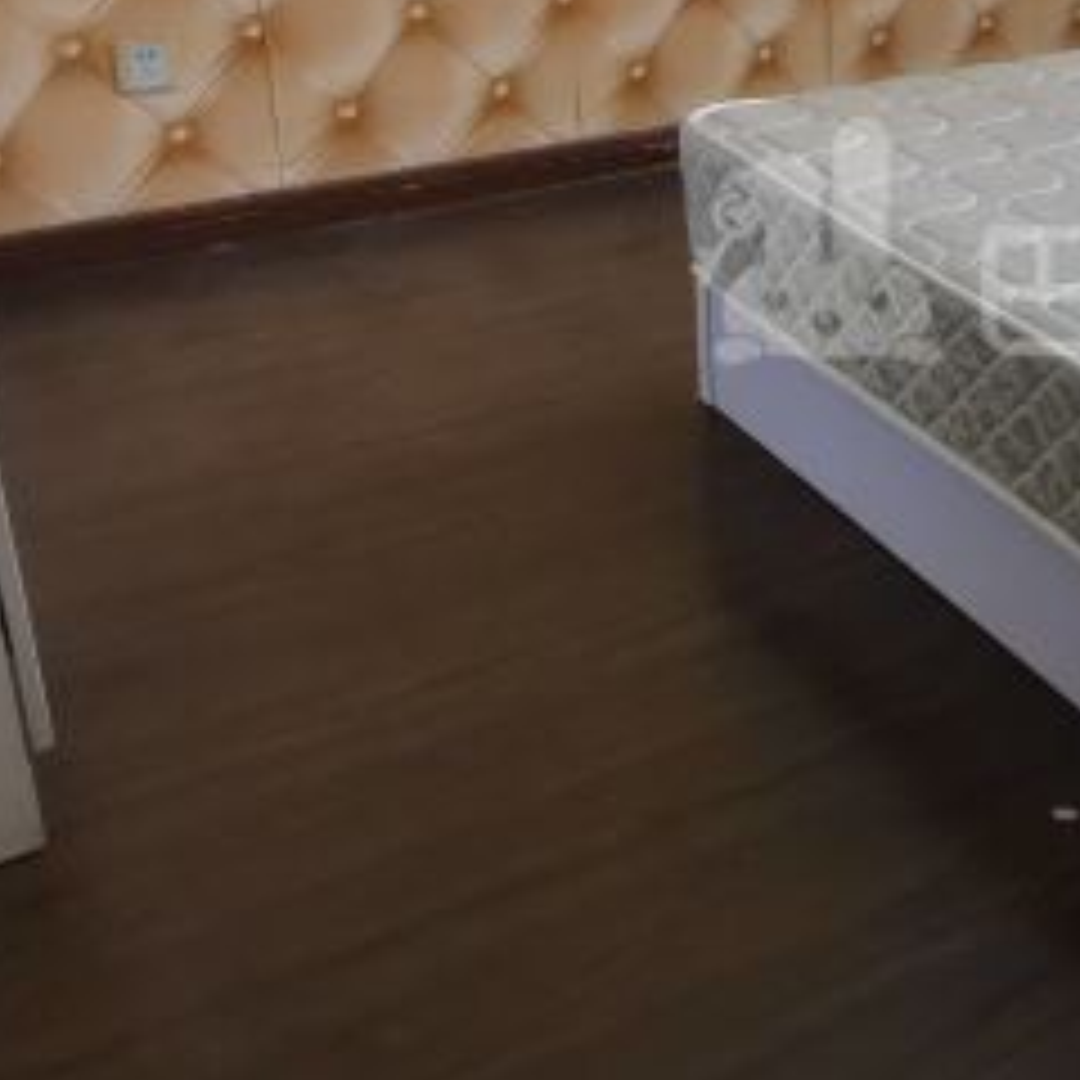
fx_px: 1765
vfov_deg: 33.2
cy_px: 243
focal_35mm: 50
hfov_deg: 31.7
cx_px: 1048
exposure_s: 1/50
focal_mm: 2.23
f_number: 2.2
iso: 100
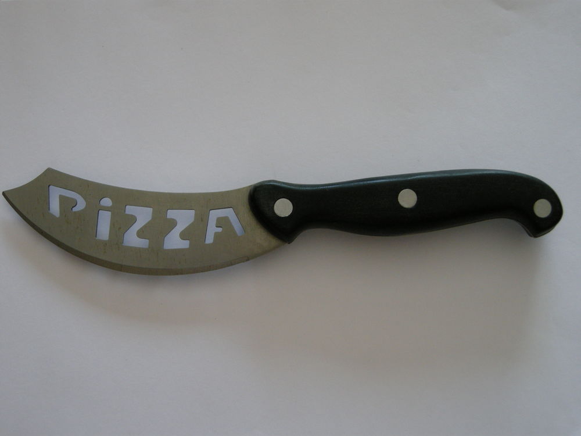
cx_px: 290
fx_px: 789
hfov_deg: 40.4
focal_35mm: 47
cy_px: 218
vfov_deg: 30.9
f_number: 3.1
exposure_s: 1/60
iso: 197
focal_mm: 10.1
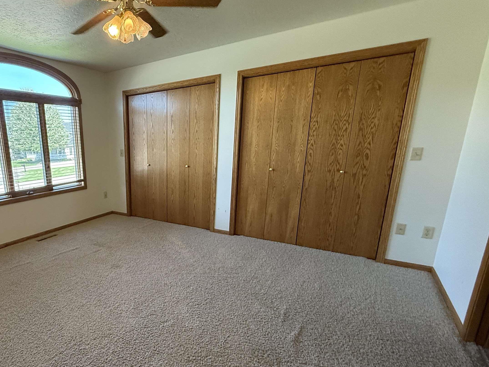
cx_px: 142
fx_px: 283
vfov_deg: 65.6
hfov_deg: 77.5
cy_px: 212
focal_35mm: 20
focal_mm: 2.22
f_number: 2.2
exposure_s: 1/120
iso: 500
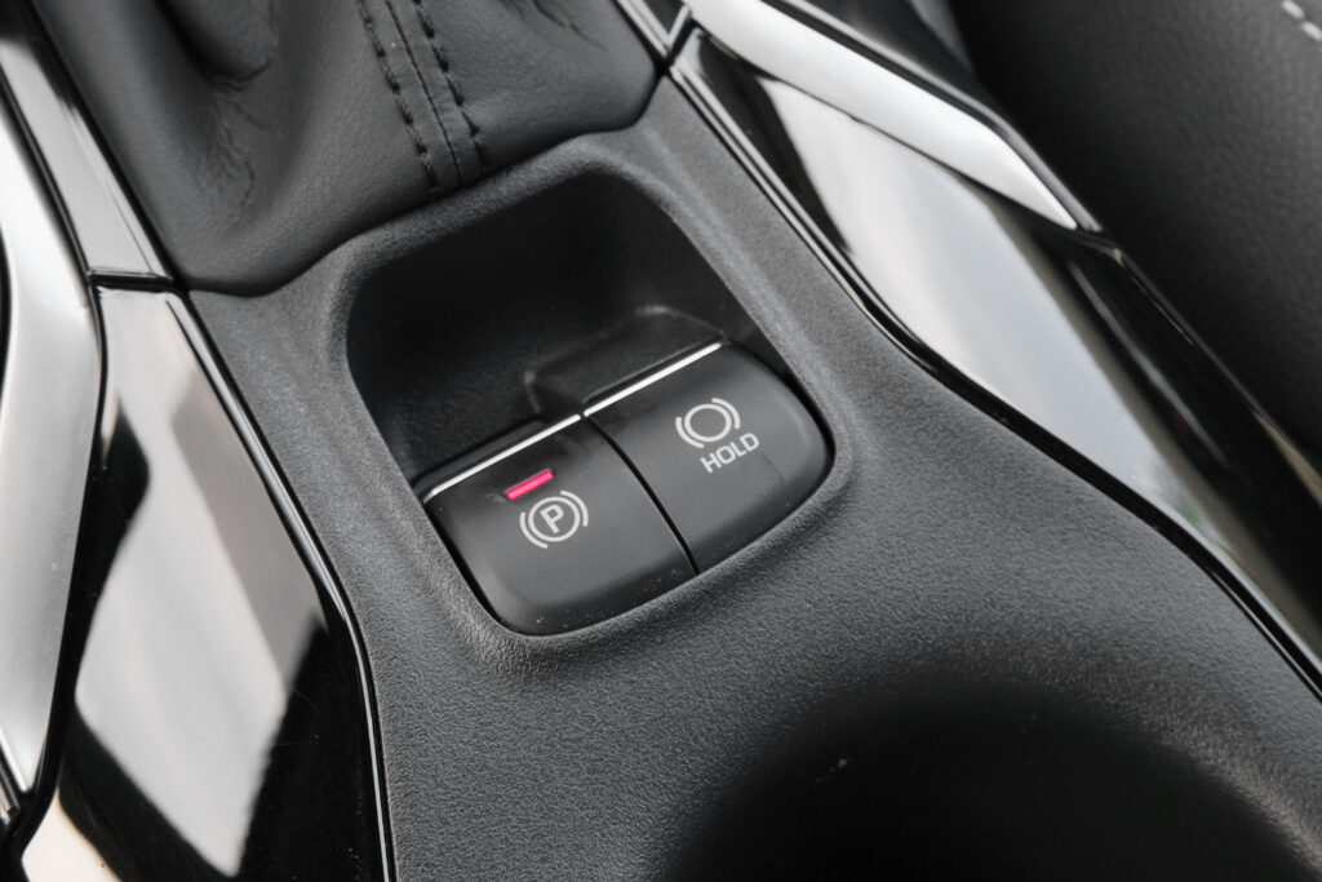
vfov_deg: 31.2
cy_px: 441
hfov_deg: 45.4
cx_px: 661
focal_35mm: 43
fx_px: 1579
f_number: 9
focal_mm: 28.8
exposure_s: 1/100
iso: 2000
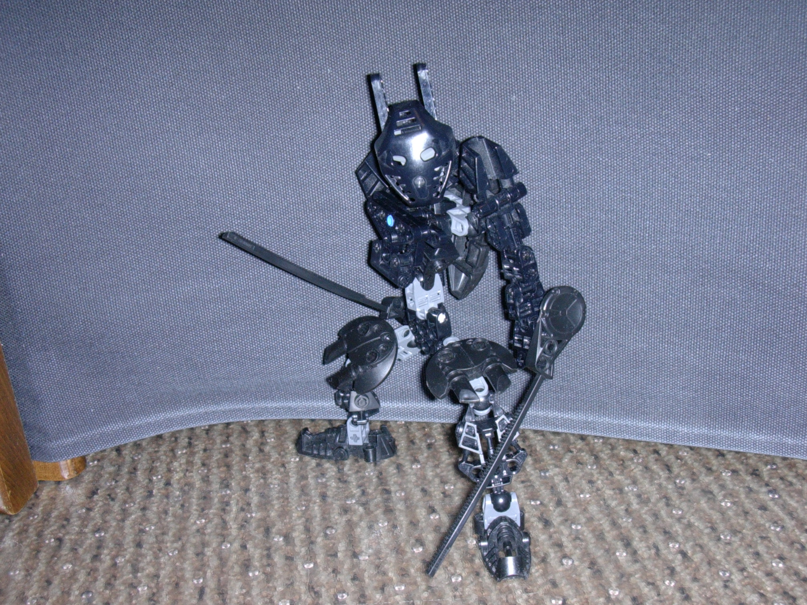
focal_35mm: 45
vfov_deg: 32.2
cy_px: 302
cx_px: 404
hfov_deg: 42.1
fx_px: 1049
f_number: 2.9
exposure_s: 1/64
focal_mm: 6.7
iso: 70
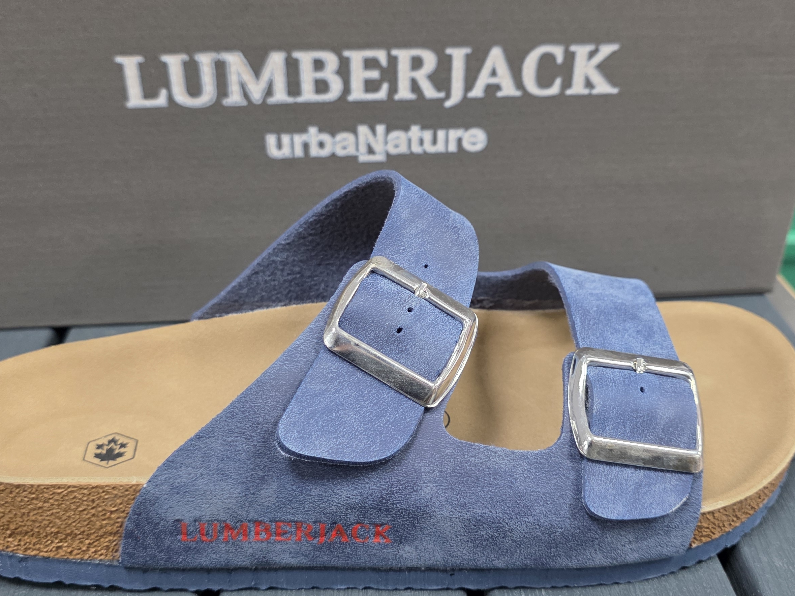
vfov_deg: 36.8
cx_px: 411
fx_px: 896
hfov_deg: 47.9
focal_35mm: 39
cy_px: 286
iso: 320
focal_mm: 6.3
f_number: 1.7
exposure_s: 1/100
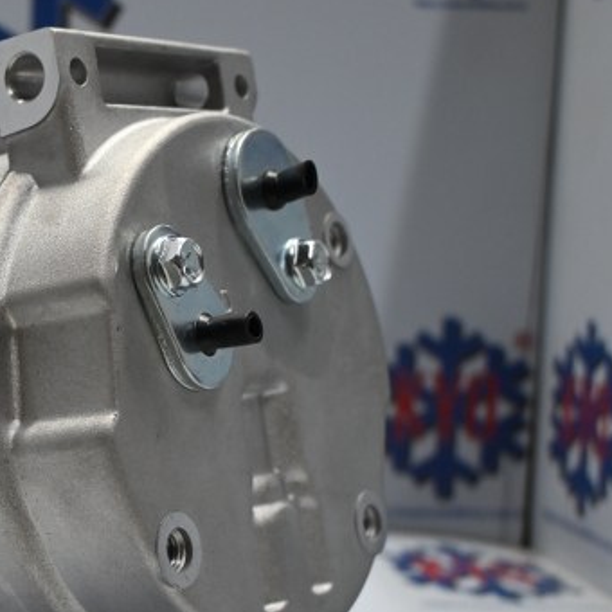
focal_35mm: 75
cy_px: 413
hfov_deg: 22.0
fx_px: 1500
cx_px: -31
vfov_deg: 22.9
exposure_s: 1/125
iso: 900
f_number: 4.2
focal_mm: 25
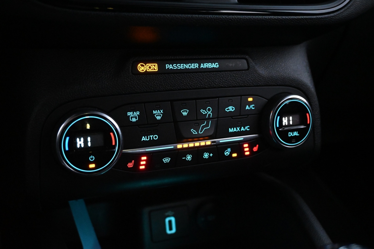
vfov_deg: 34.2
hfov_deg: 49.6
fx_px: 405
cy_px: 124
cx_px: 187
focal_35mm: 39
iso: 8000
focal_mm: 26
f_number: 4.5
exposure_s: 1/40
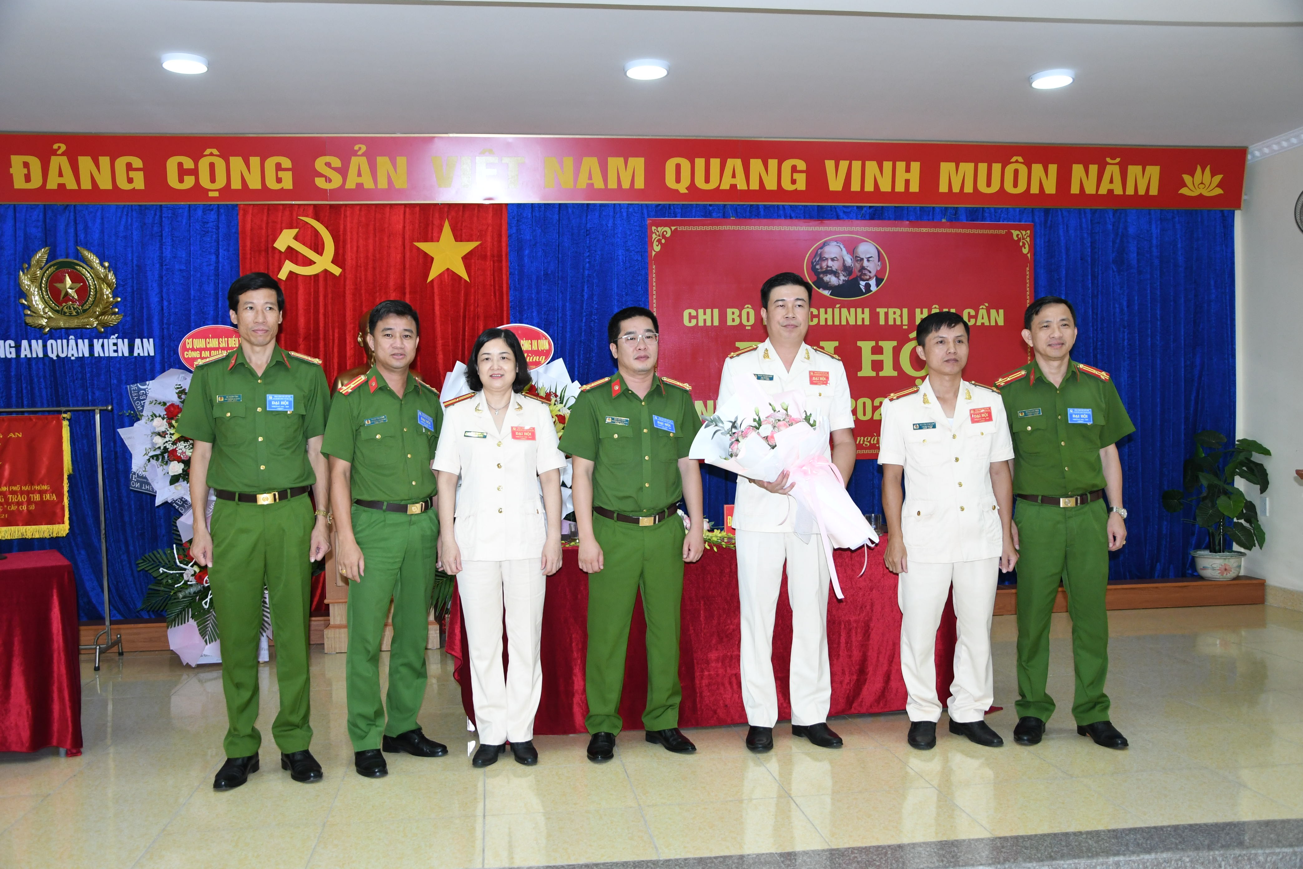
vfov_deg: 41.7
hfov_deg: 59.5
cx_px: 652
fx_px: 1140
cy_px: 434
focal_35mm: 32
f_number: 4.5
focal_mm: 21
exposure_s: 1/200
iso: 1250
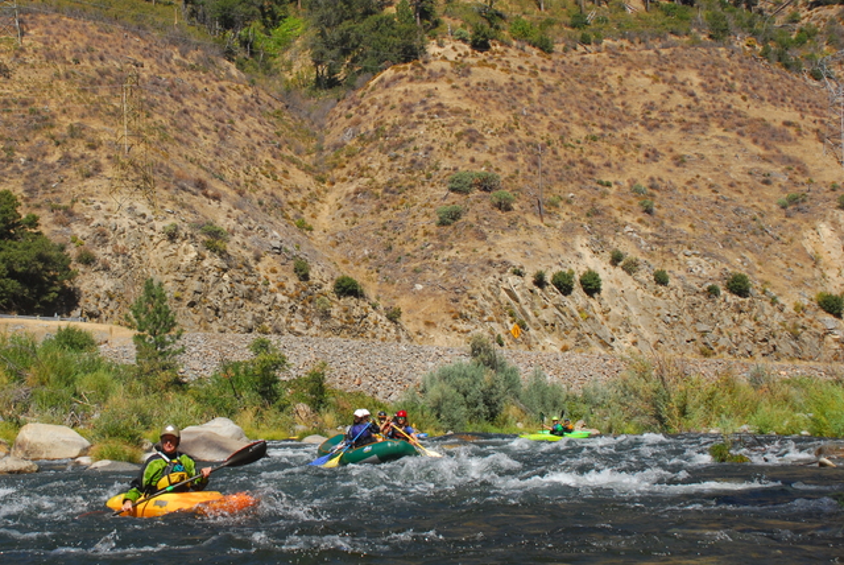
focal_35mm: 60
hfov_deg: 33.2
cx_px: 319
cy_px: 255
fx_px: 1408
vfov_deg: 22.7
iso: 125
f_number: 7.1
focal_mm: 32
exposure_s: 1/250
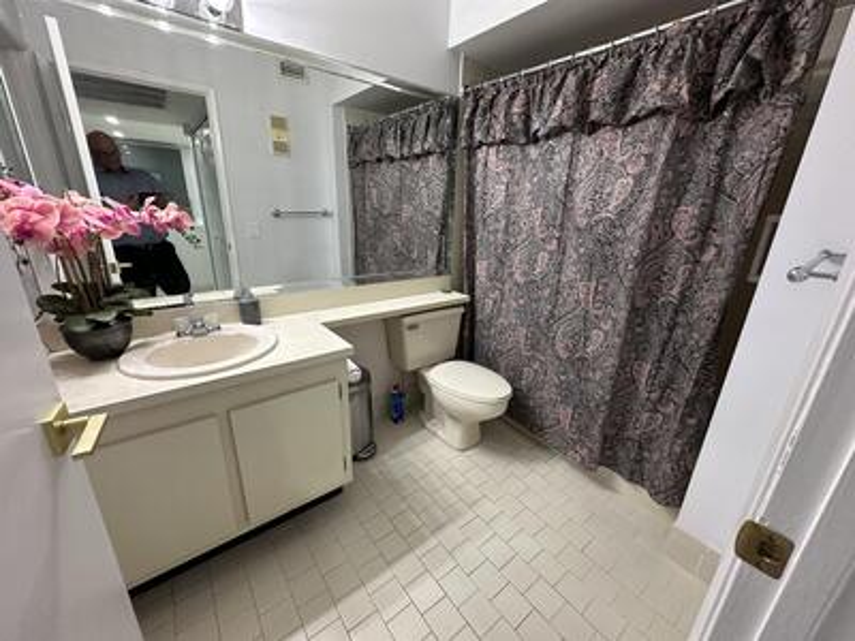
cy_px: 320
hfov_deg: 102.1
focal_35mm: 14
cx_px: 428
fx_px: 346
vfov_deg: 85.7
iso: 250
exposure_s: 1/60
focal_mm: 2.22
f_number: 2.2
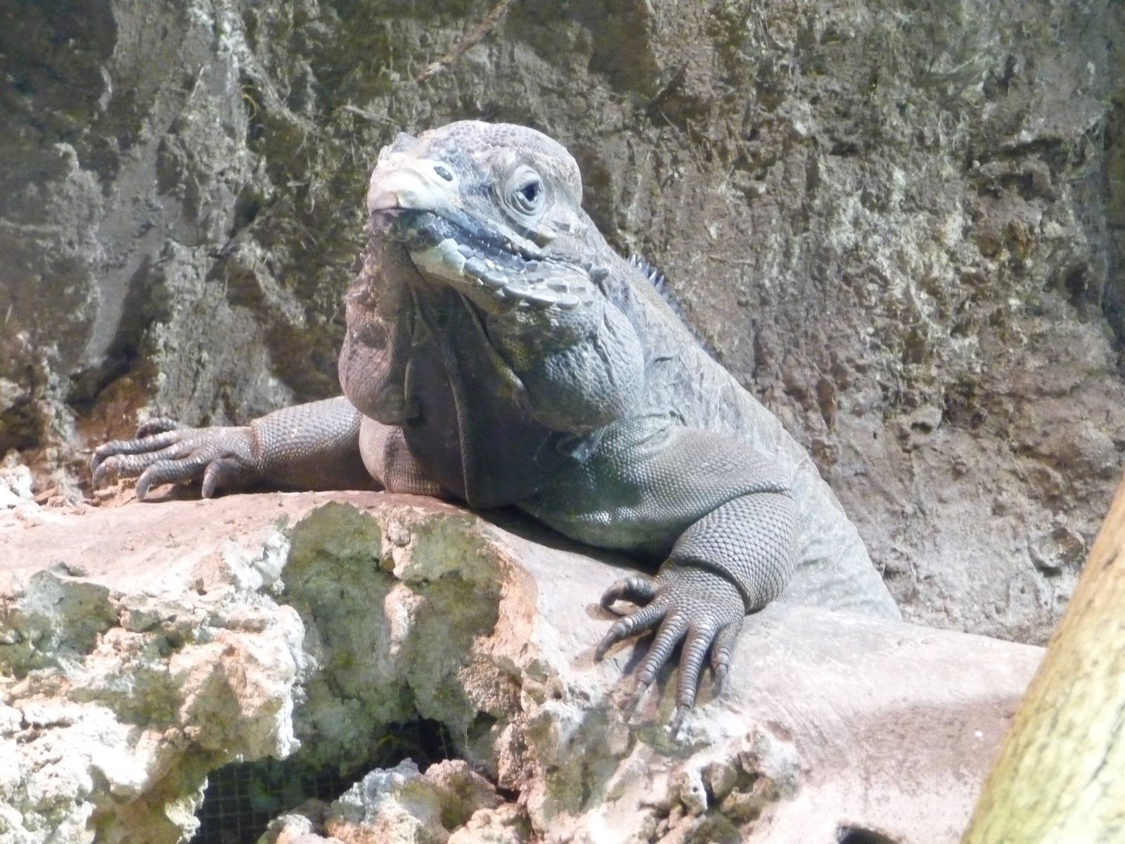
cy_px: 422
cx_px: 562
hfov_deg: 19.1
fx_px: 3347
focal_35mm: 103
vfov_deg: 14.4
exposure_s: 1/20
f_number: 4.7
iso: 800
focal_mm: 17.5
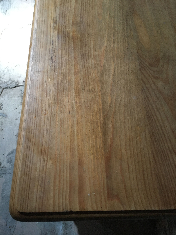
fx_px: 197
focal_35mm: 29
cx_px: 88
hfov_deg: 48.2
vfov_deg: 61.7
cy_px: 118
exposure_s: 1/33
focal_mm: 4.15
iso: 250
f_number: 2.2
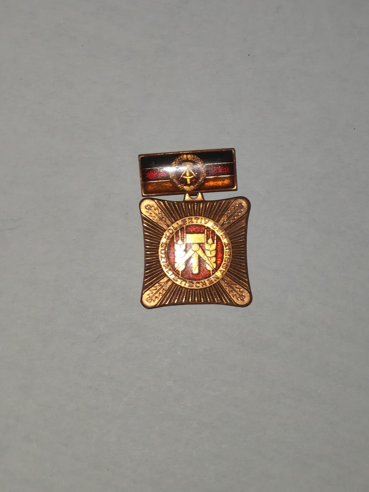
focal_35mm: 68
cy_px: 246
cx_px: 184
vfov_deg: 28.6
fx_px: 966
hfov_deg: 21.6
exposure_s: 1/100
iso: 320
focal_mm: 5.52
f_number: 1.95
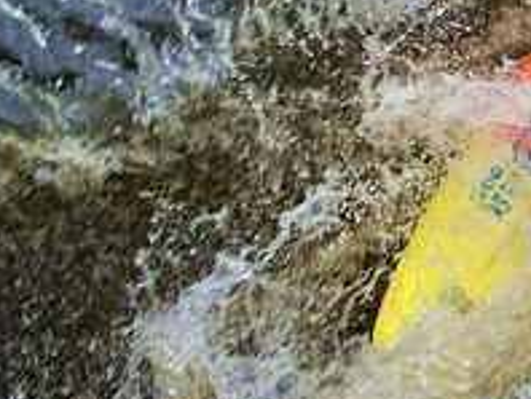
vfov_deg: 4.1
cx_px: 775
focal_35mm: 361
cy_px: -84
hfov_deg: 5.4
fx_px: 5538
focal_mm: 75
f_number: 5.6
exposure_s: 1/320
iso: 100
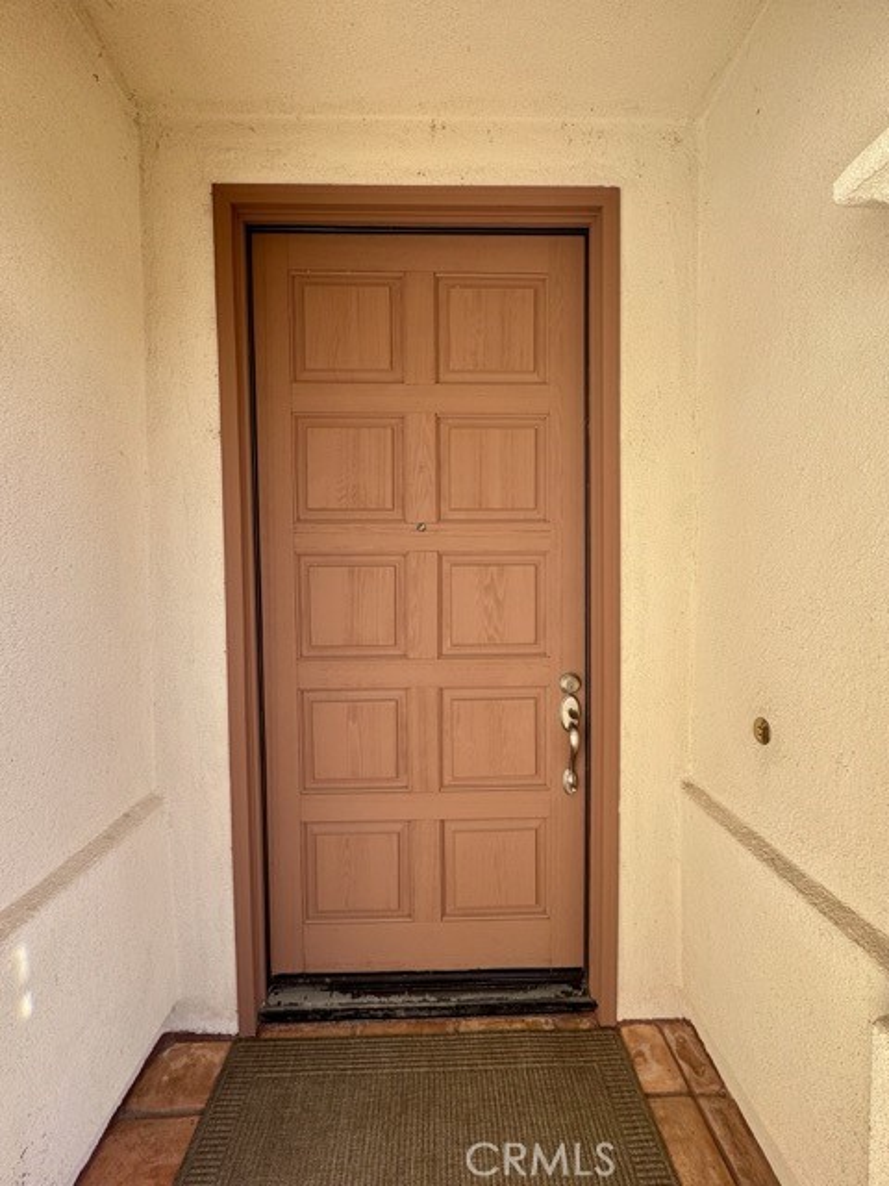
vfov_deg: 102.1
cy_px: 593
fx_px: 479
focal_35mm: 14
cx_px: 444
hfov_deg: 85.7
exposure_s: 1/298
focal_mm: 2.22
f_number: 2.2
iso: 40
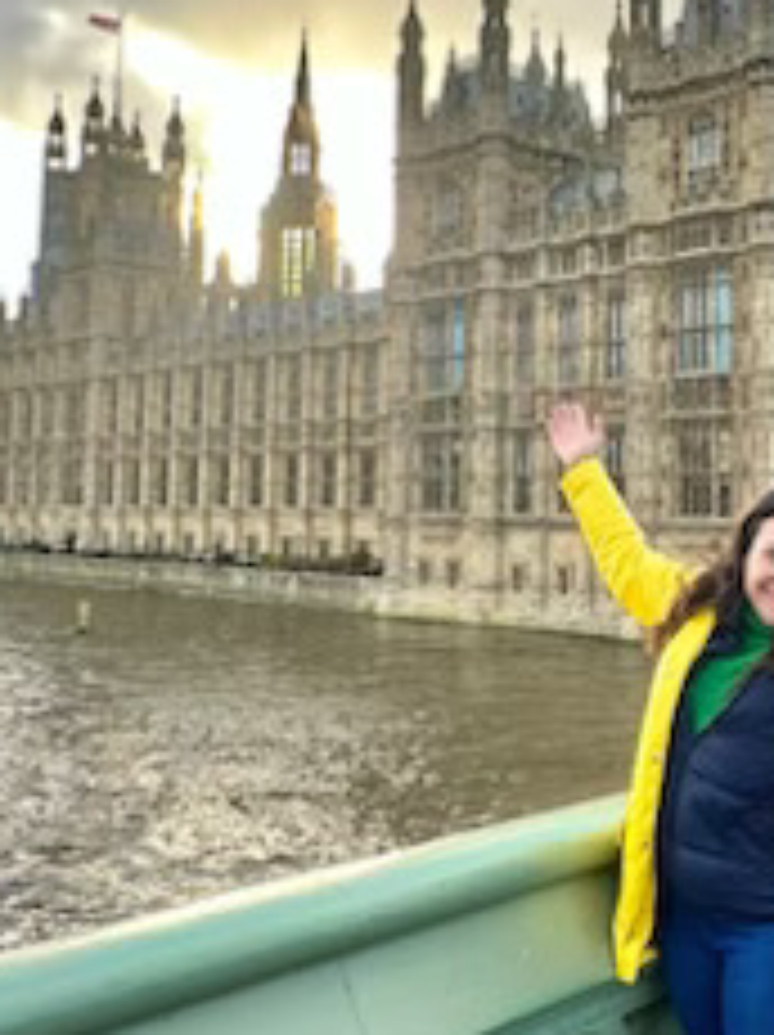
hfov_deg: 35.8
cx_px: 590
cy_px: 266
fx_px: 1165
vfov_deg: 46.3
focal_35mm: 39
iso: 40
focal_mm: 2.22
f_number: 2.2
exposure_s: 1/515
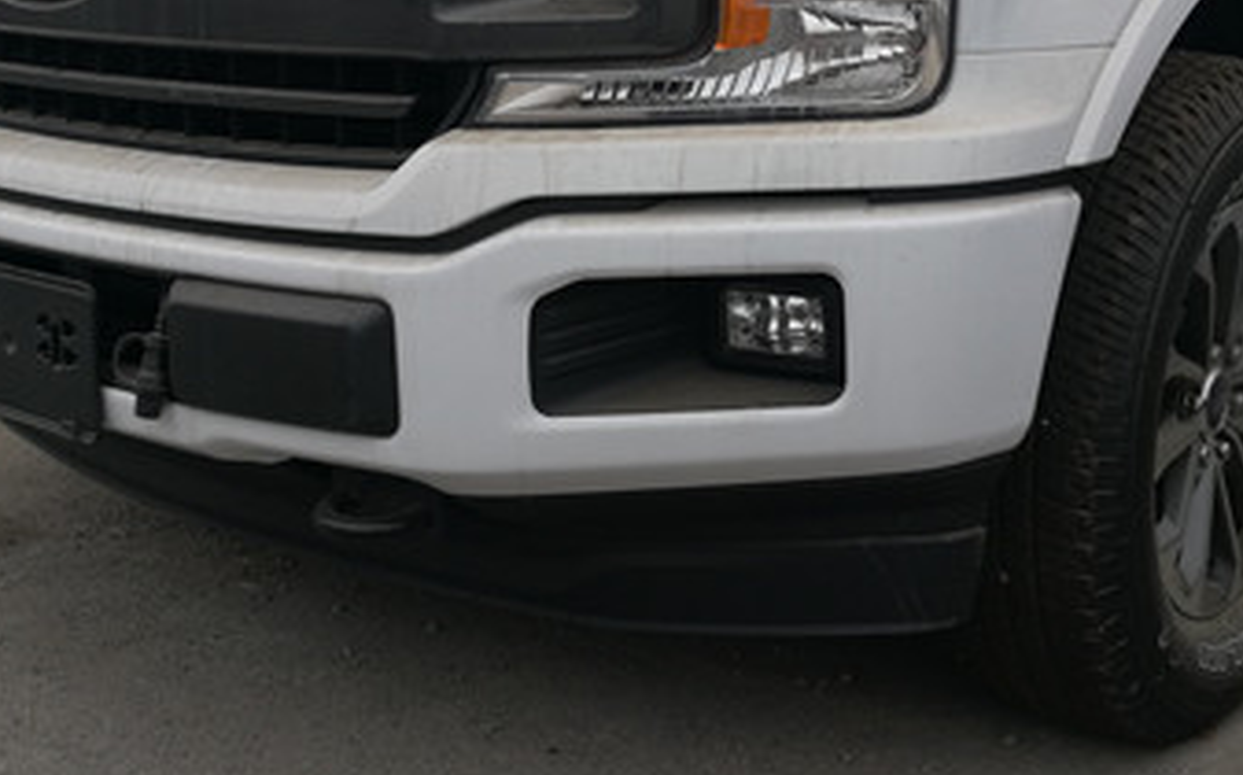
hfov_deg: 39.3
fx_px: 1726
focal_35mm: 51
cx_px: 789
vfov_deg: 24.7
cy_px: 118
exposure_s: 1/330
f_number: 4
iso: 50
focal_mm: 4.5
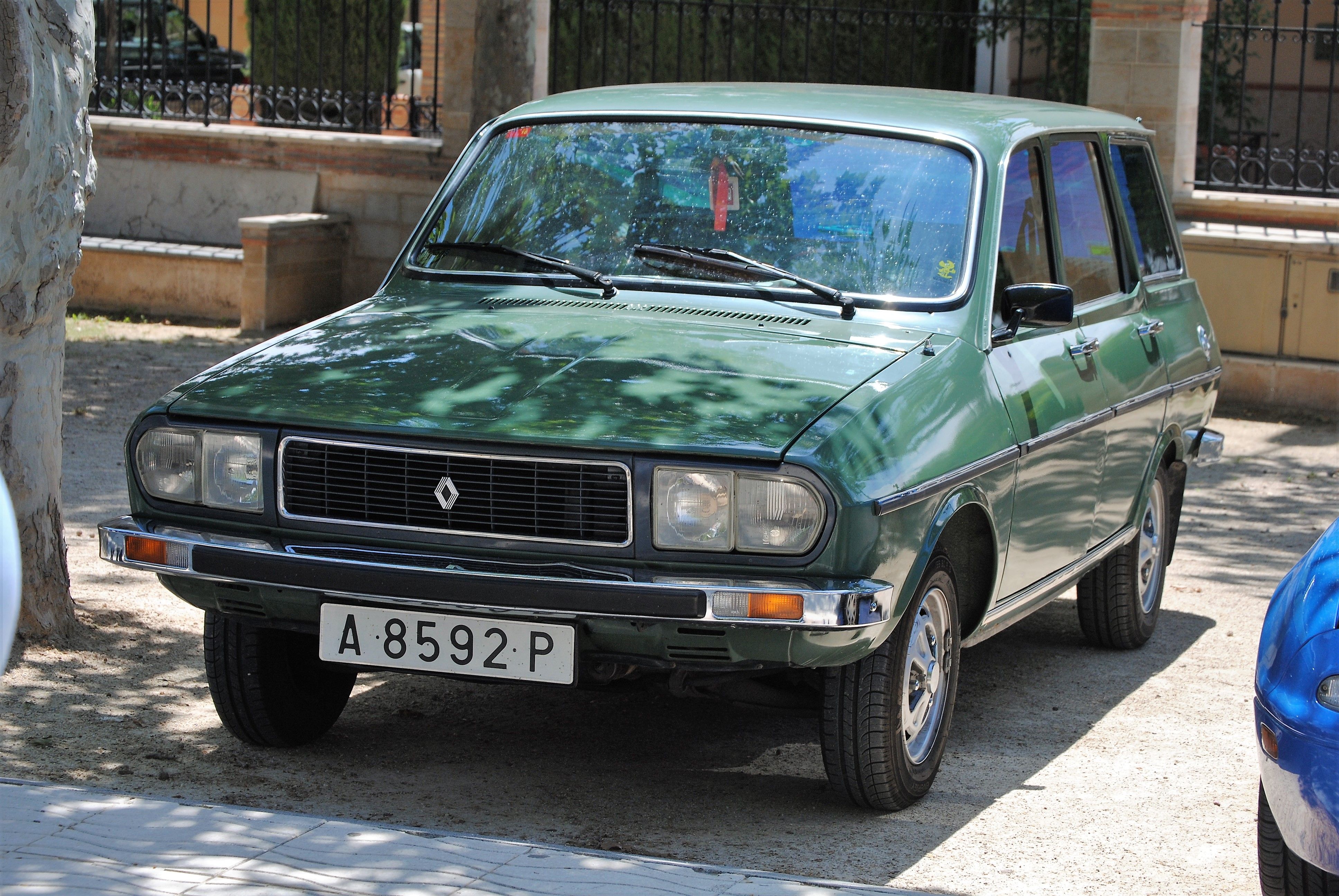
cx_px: 670
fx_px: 3352
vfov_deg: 15.2
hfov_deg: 22.6
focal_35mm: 90
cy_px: 448
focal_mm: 60
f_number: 6.3
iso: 200
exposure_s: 1/640
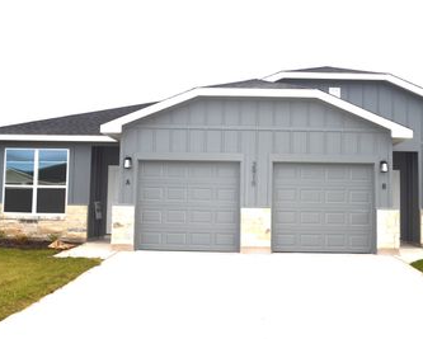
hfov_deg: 47.7
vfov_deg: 39.2
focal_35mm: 38
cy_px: 161
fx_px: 476
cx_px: 243
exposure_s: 1/160
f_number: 4
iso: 100
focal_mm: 18
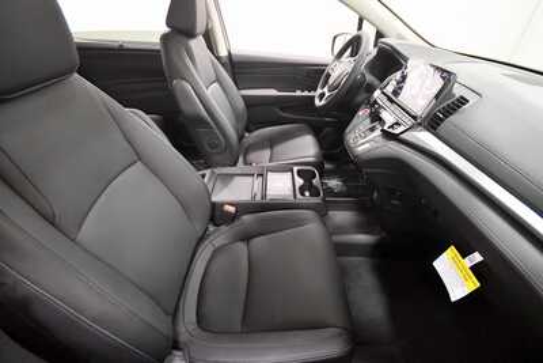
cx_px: 272
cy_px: 182
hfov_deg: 100.4
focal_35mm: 15
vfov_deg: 77.4
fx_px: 226
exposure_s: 1/125
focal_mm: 10
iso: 3200
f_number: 4
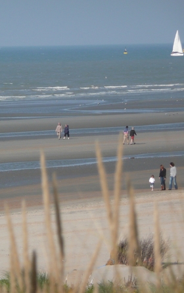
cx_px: 37
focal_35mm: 398
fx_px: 3188
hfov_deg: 3.3
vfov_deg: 5.3
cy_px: 146
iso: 100
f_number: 4.9
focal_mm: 46
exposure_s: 1/500
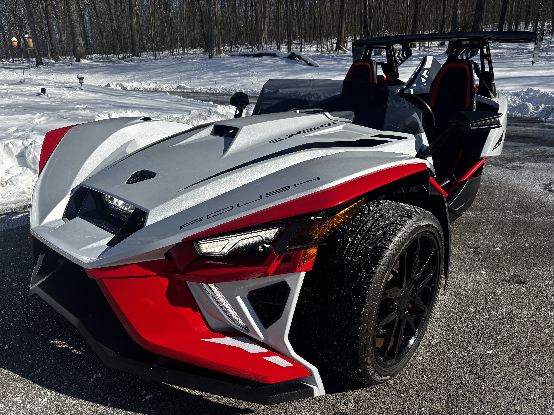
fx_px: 416
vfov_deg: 53.1
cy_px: 208
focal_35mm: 26
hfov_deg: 67.3
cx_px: 277
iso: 50
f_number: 1.6
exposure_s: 1/3650
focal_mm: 5.96
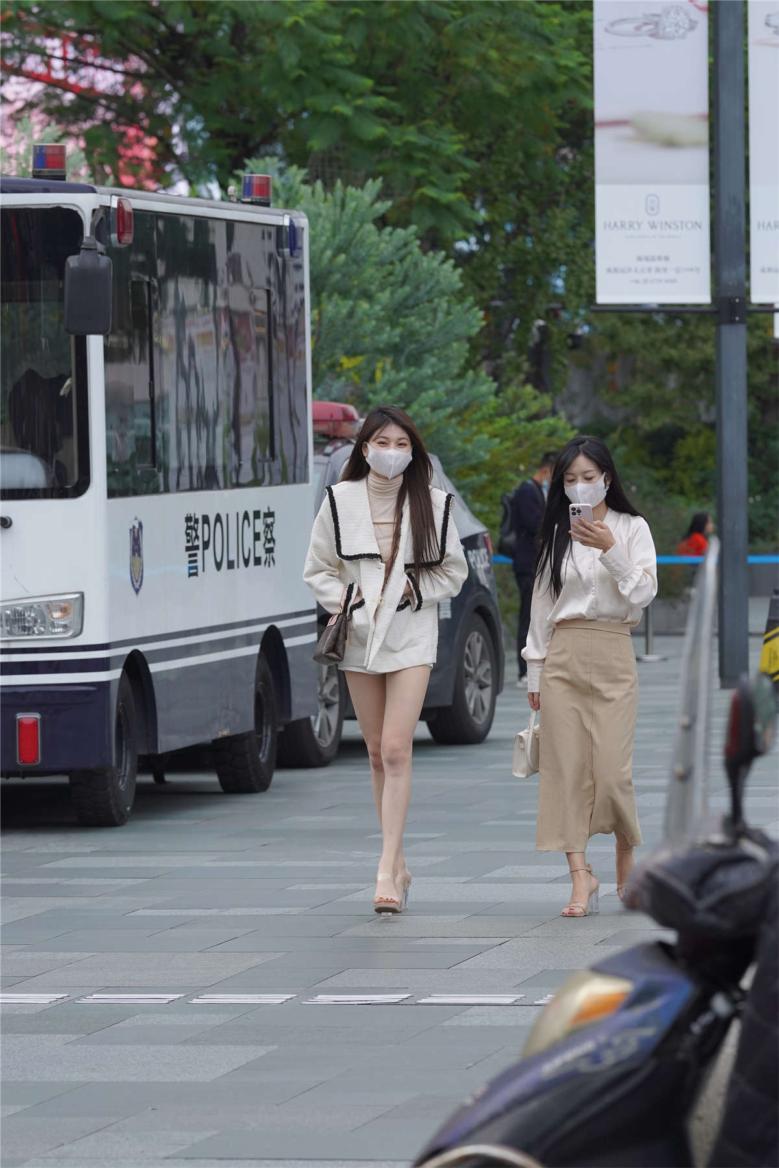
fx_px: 6556
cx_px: 390
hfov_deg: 6.8
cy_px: 584
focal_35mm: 202
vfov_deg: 10.2
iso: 500
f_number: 5
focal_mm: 135
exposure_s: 1/500
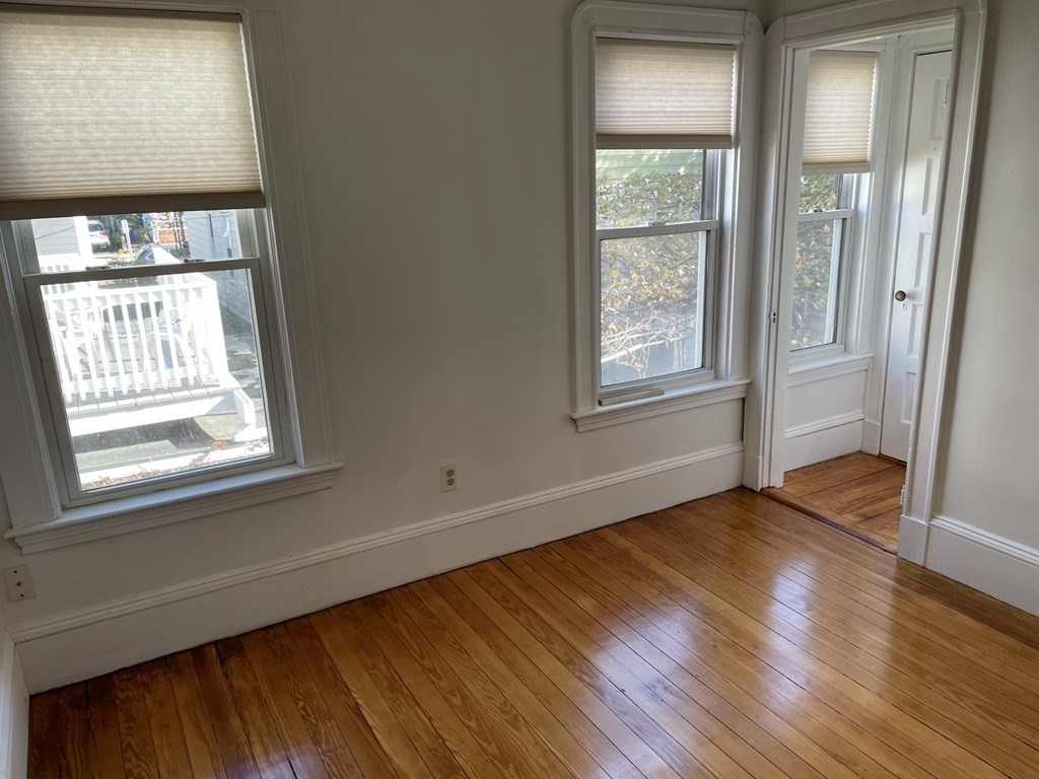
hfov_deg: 67.3
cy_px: 390
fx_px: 780
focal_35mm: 26
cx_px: 520
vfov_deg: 53.1
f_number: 1.6
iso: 50
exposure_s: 1/121
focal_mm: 4.2
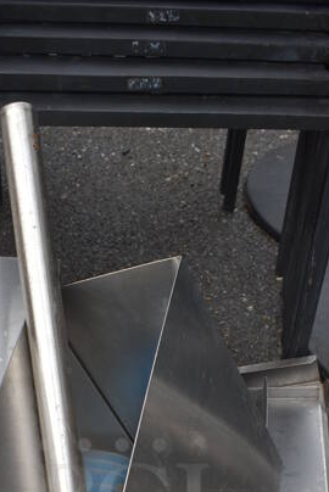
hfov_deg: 22.2
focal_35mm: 61
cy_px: 495
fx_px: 835
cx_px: 122
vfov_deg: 30.5
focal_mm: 18
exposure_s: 1/250
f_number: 6.3
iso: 200
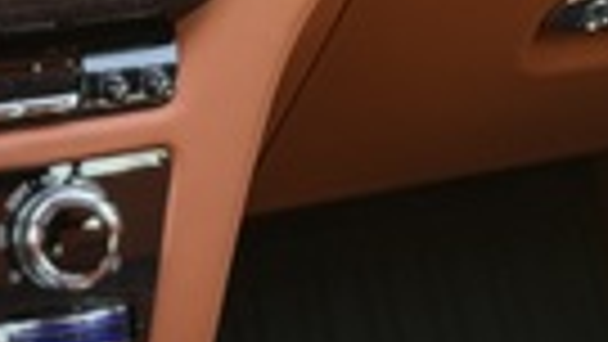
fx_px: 2628
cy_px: -20
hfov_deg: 13.2
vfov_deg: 7.4
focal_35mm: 163
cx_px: 378
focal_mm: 6.76
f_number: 1.78
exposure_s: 1/60
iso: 250
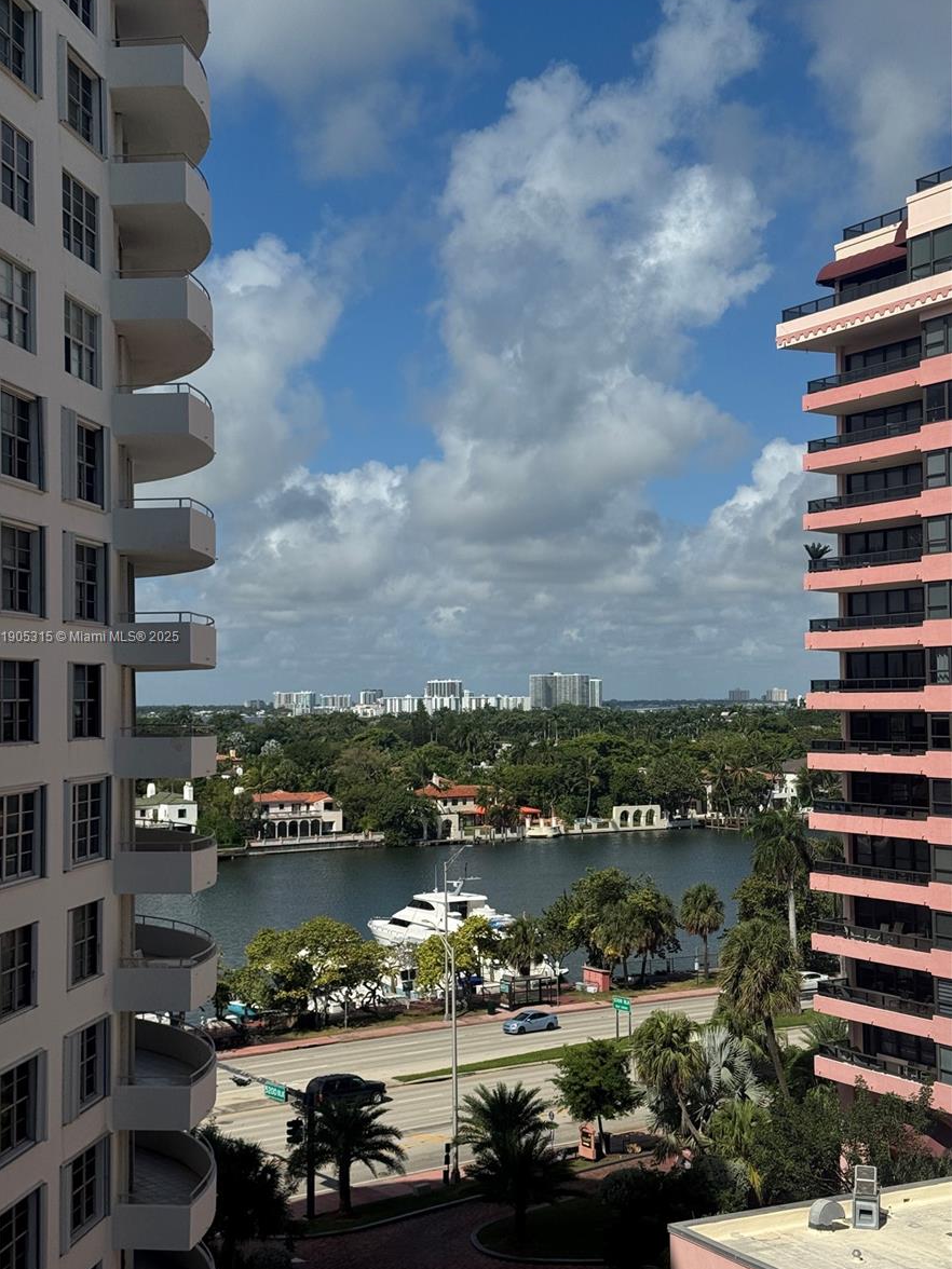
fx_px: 1797
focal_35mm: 49
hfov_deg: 29.7
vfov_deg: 38.9
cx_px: 467
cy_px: 638
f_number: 1.78
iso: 64
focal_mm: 6.76
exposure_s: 1/9009
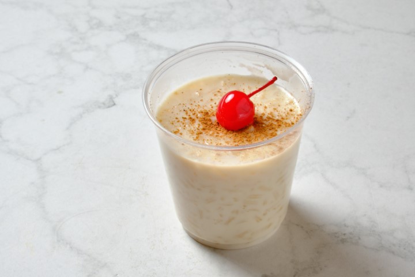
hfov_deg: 19.5
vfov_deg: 13.0
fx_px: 1210
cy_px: 138
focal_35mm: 105
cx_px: 208
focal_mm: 70
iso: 640
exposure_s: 1/125
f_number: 18
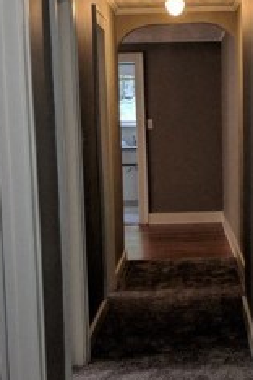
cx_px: 199
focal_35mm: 92
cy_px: 270
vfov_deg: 22.0
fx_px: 970
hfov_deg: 14.8
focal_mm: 4.44
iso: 256
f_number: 1.8
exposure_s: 1/120
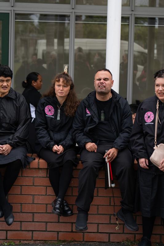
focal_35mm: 105
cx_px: 82
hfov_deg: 13.0
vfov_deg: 19.5
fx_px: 718
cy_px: 123
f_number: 4
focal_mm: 105
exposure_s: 1/1000
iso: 400
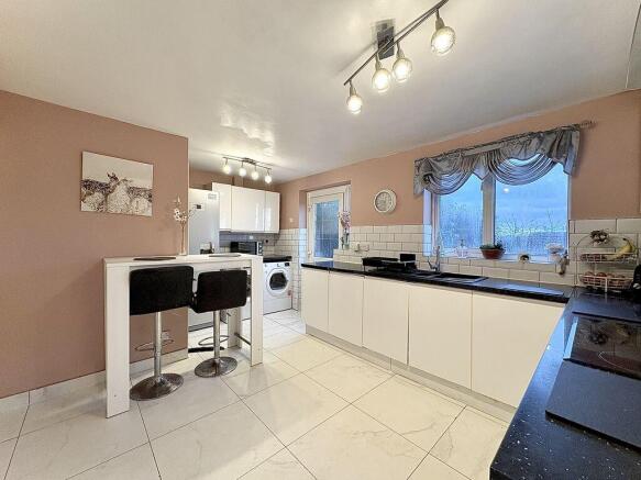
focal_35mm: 14
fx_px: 259
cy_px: 240
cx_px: 320
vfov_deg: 85.7
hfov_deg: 102.1
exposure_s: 1/50
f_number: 2.2
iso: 250
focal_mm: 2.22
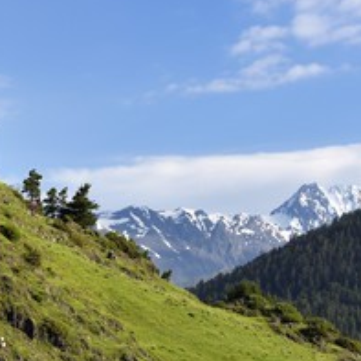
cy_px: 214
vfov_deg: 8.8
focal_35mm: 199
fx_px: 2348
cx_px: 22
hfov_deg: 8.8
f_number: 13
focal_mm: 110
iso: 200
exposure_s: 1/250
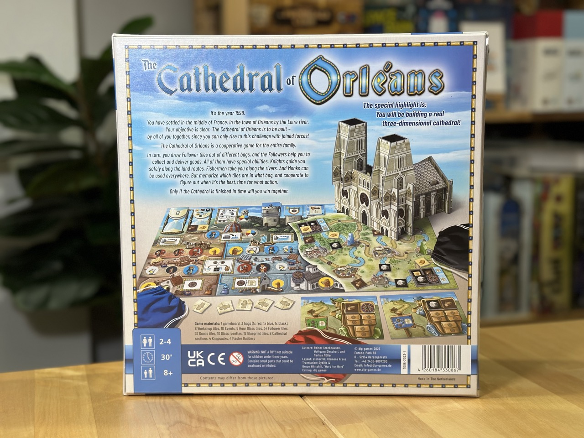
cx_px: 292
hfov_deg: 39.7
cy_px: 219
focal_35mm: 48
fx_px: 810
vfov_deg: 30.3
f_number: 1.78
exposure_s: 1/50
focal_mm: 6.86
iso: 80
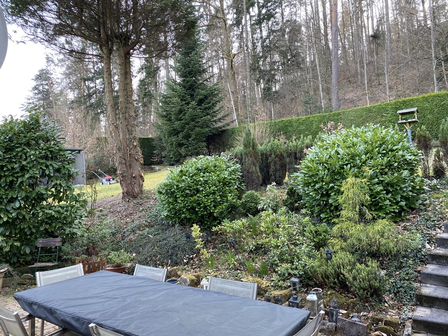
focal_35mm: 26
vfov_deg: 53.1
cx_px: 224
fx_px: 336
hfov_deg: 67.3
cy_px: 168
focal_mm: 4.25
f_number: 1.8
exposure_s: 1/121
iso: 100
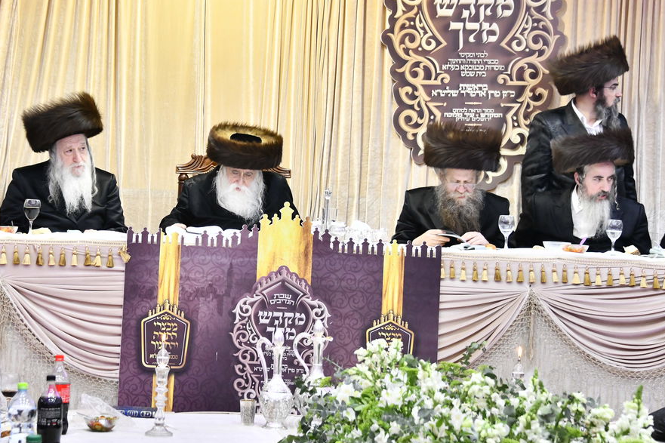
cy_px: 145
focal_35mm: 135
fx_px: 2493
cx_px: 251
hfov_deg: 15.2
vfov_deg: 10.1
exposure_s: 1/125
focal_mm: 85
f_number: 5.6
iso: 1600
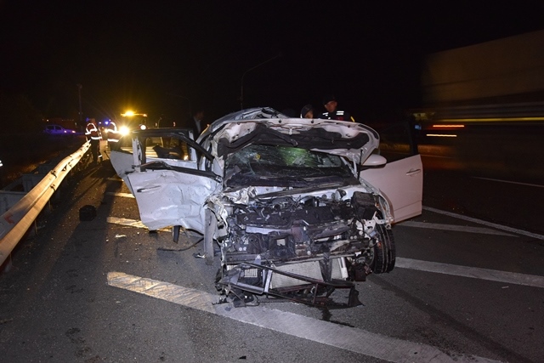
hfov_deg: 59.5
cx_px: 272
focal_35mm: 32
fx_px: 476
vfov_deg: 41.7
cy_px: 182
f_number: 3.8
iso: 3200
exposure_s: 1/15
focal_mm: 21
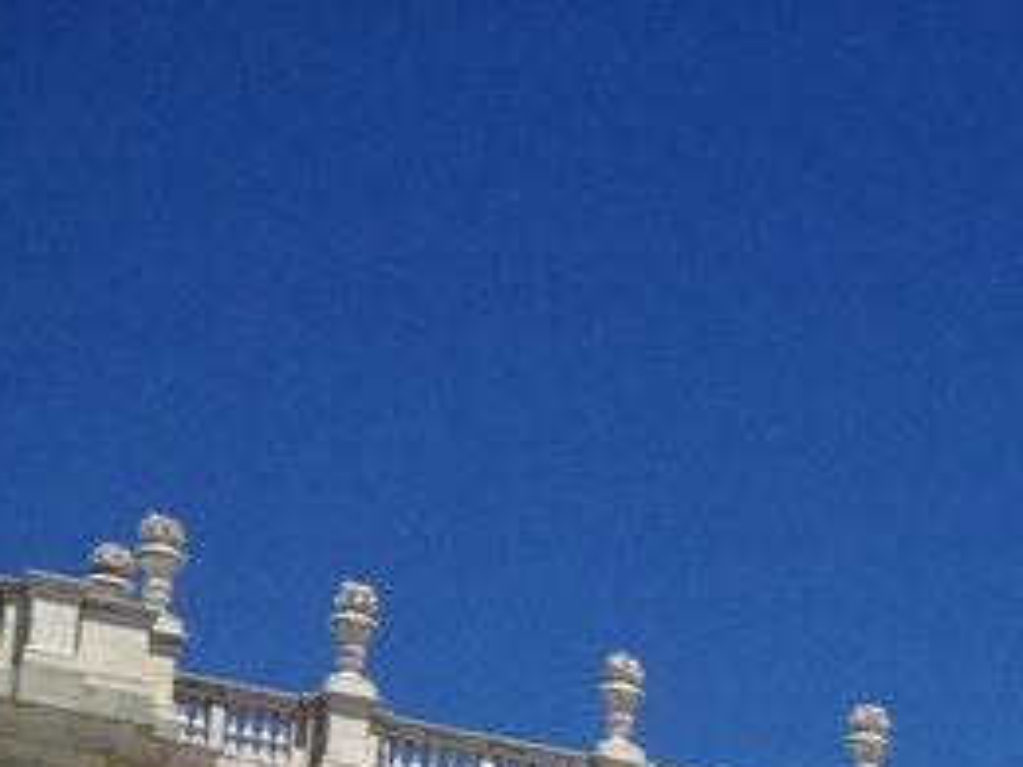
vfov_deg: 10.0
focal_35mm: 138
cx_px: 1967
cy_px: 1479
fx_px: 4078
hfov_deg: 12.7
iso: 50
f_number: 2.4
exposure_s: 1/3067
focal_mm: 4.28
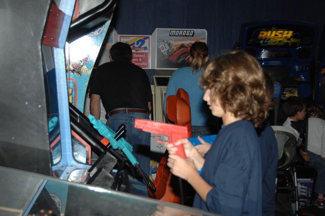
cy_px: 108
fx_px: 541
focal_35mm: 60
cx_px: 162
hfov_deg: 33.4
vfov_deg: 22.6
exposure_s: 1/125
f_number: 4.5
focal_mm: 40
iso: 200
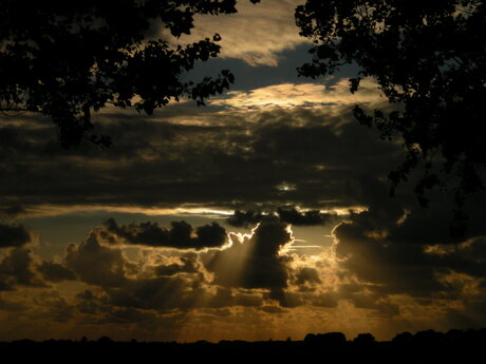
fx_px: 1432
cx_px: 243
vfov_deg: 14.5
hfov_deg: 19.3
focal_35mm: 102
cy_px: 182
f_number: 11.2
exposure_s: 1/906
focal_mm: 17
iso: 64
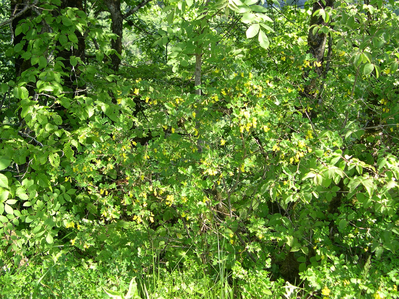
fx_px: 438
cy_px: 150
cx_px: 200
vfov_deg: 37.7
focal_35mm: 38
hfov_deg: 49.0
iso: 100
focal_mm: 8
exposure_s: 1/184
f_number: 2.8
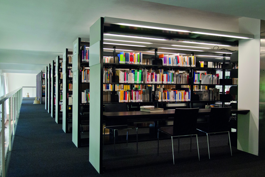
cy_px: 88
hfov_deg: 59.4
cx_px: 132
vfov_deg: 41.8
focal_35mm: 32
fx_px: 232
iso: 400
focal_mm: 21
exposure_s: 1/125
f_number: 4
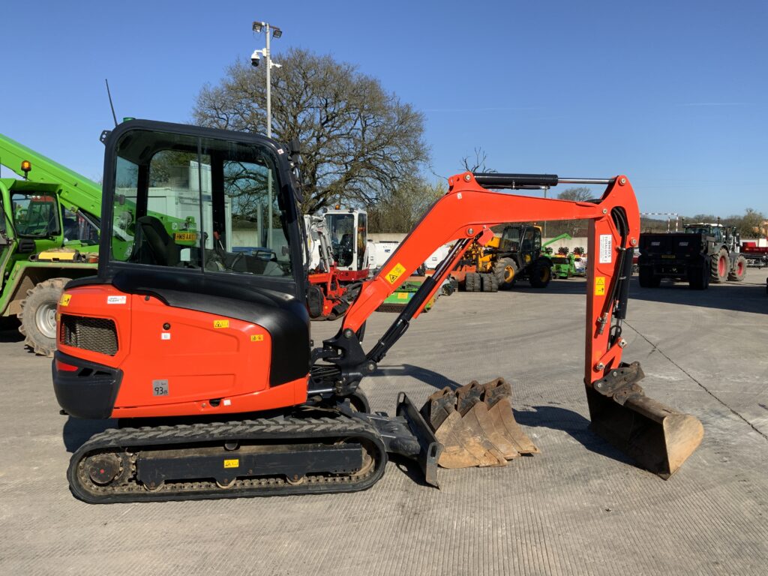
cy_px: 288
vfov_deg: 48.2
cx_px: 384
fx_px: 643
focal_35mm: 29
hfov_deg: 61.7
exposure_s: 1/2058
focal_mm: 3
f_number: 1.8
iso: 20
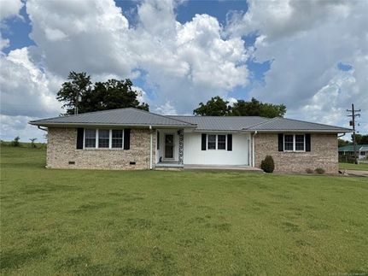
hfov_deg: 71.6
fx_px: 255
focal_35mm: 24
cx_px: 184
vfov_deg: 56.8
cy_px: 138
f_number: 1.78
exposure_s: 1/6711
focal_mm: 6.76
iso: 80
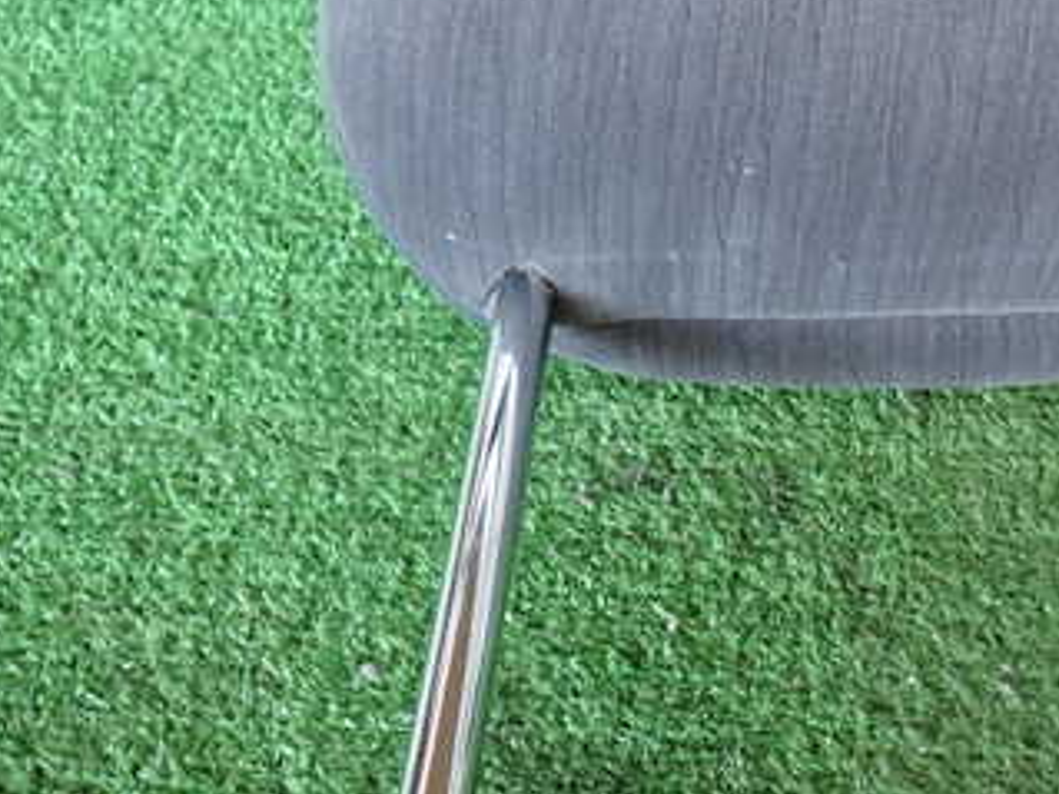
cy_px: 322
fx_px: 1437
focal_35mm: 47
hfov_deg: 38.2
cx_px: 916
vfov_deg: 30.8
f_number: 2
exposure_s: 1/40
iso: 200
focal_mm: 4.5
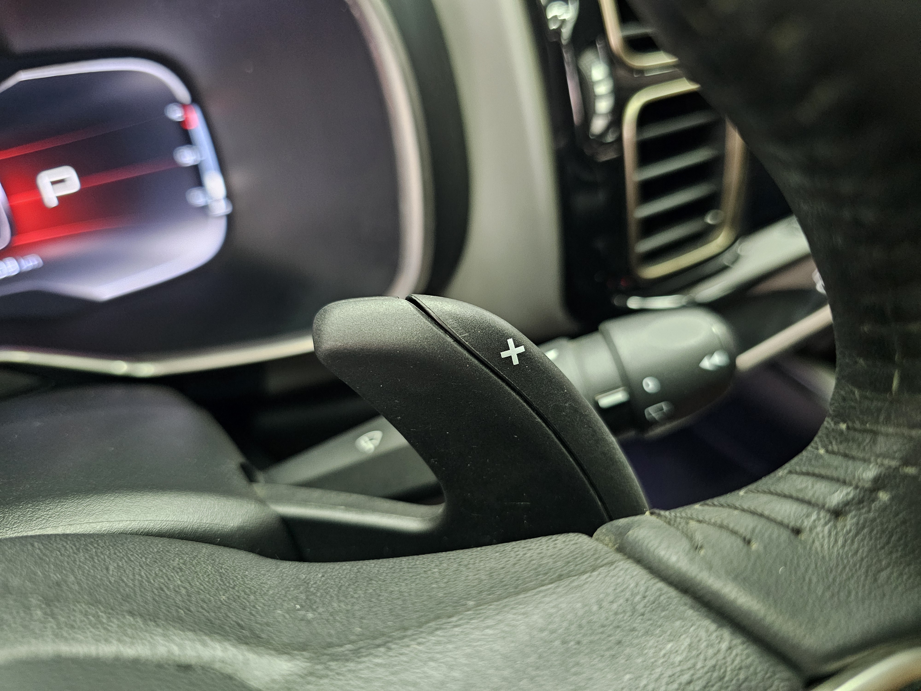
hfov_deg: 73.9
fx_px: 612
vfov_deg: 58.9
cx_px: 460
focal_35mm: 23
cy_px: 346
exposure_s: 1/24
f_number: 1.7
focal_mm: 6.3
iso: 800
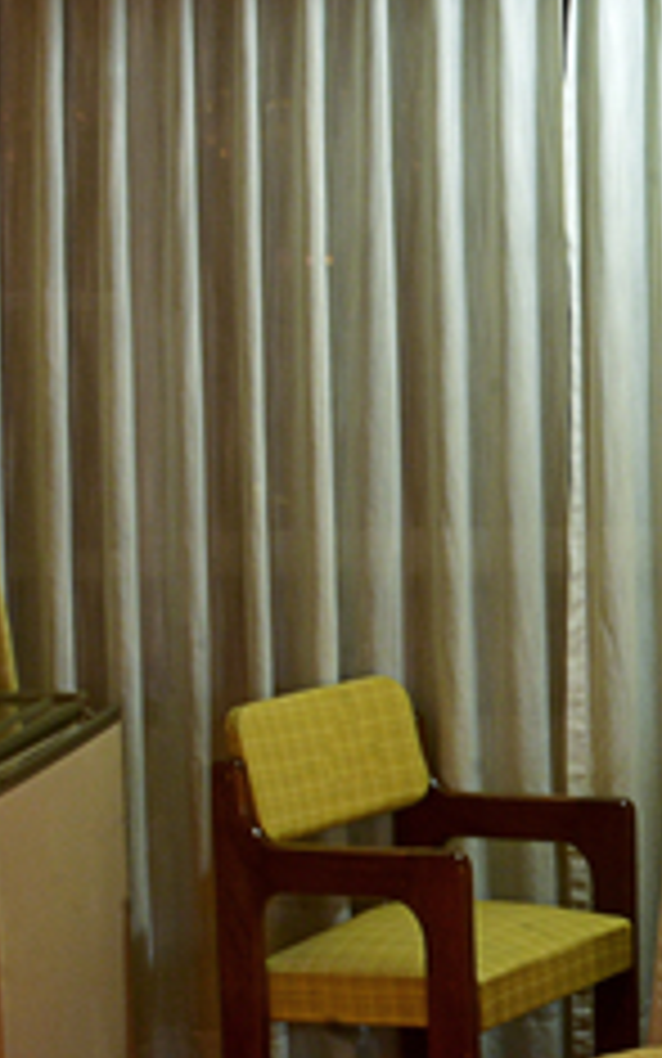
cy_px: 867
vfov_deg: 19.8
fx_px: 3000
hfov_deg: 11.8
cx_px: 1108
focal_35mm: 104
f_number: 22
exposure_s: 10
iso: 160
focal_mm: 20
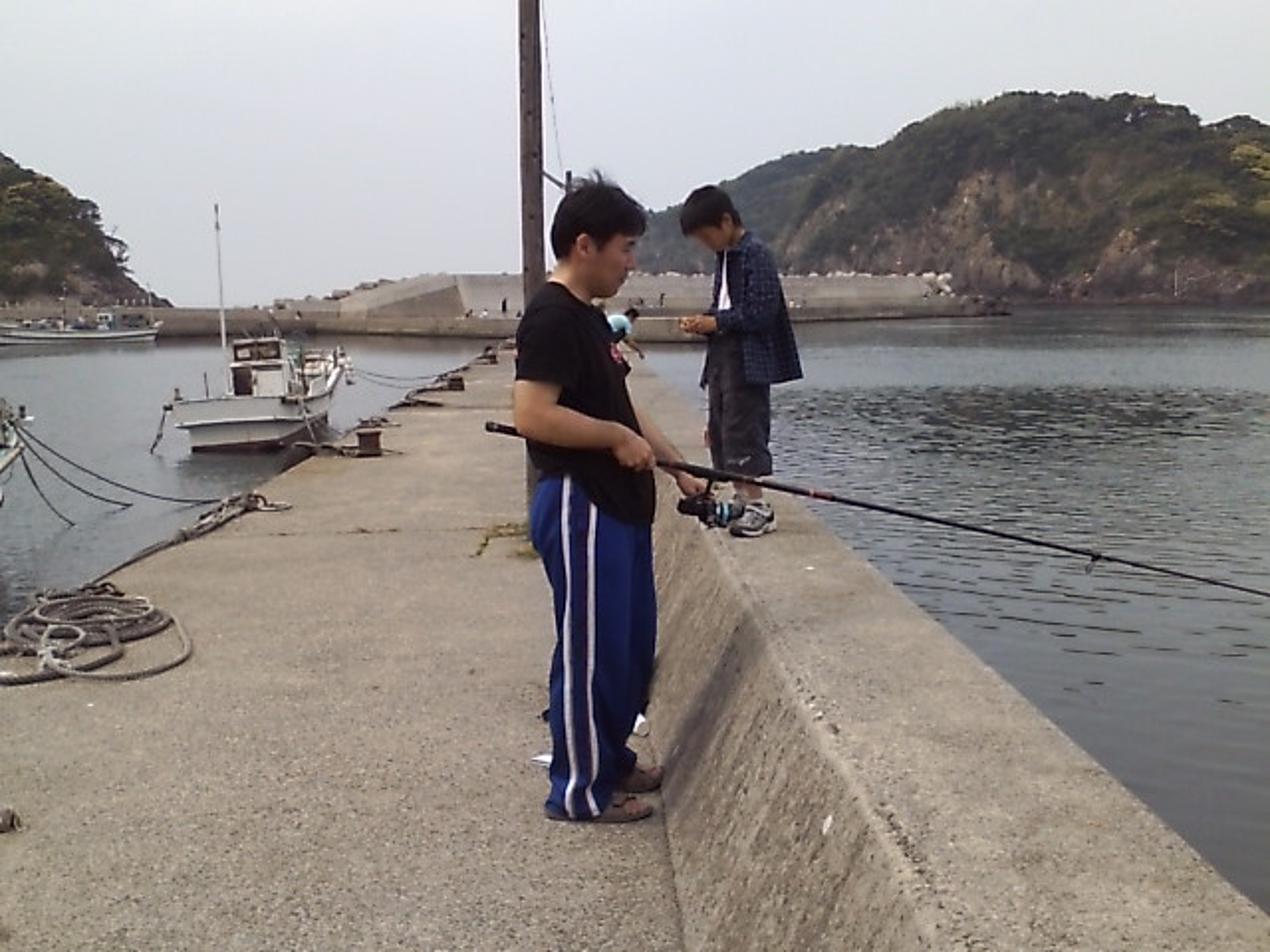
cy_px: 476
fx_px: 1064
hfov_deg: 61.7
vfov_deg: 48.2
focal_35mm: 29
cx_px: 635
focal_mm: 3.73
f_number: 3.5
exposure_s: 1/769
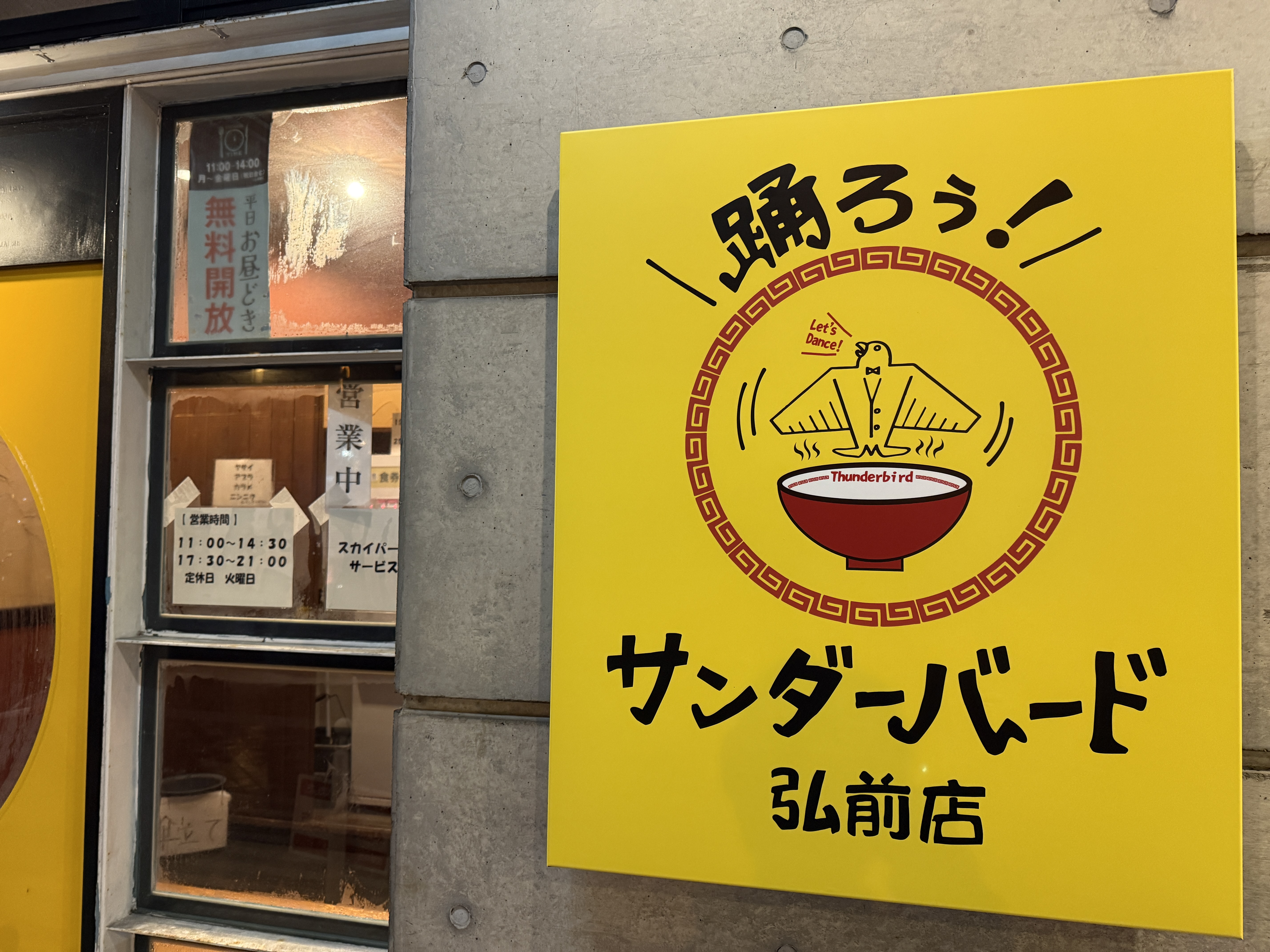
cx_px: 635
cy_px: 476
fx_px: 881
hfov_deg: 71.6
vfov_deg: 56.8
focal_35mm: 24
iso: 400
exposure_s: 1/50
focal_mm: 6.76
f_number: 1.78
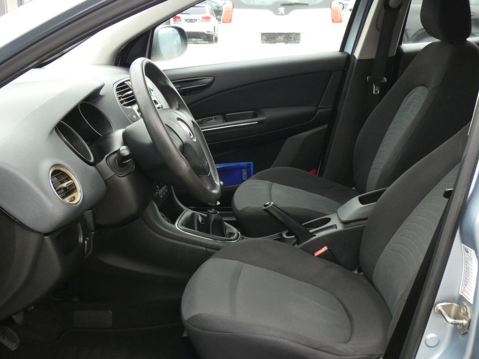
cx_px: 237
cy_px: 180
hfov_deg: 42.9
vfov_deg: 32.9
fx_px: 609
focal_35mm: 44
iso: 640
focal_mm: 7.8
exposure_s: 1/80
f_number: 5
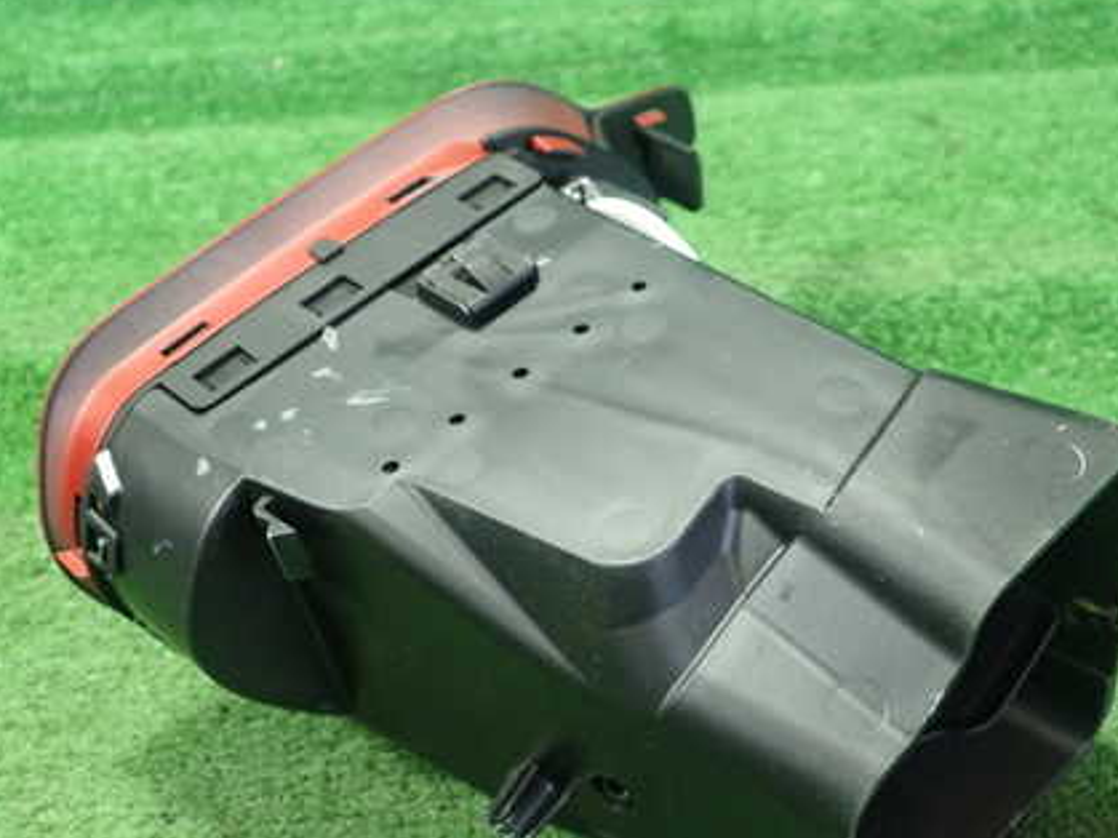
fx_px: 1388
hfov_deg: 43.9
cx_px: 571
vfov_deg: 33.5
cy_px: 499
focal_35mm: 43
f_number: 2.3
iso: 500
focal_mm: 5.5
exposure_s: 1/125
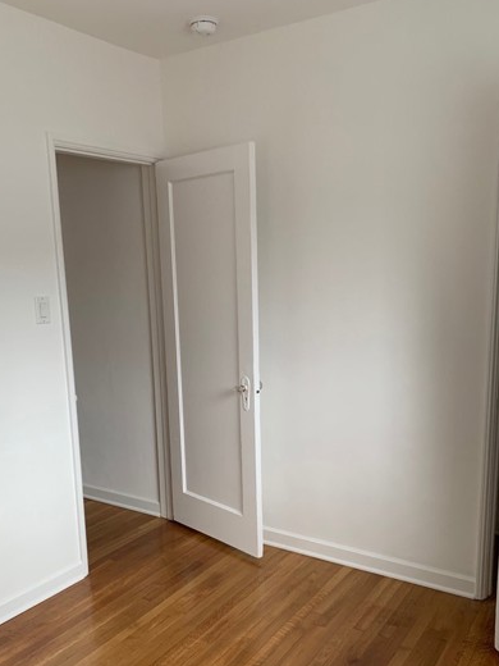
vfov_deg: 56.5
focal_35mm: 32
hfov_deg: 44.1
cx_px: 230
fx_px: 615
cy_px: 392
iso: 100
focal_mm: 4.25
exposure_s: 1/113
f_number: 1.8
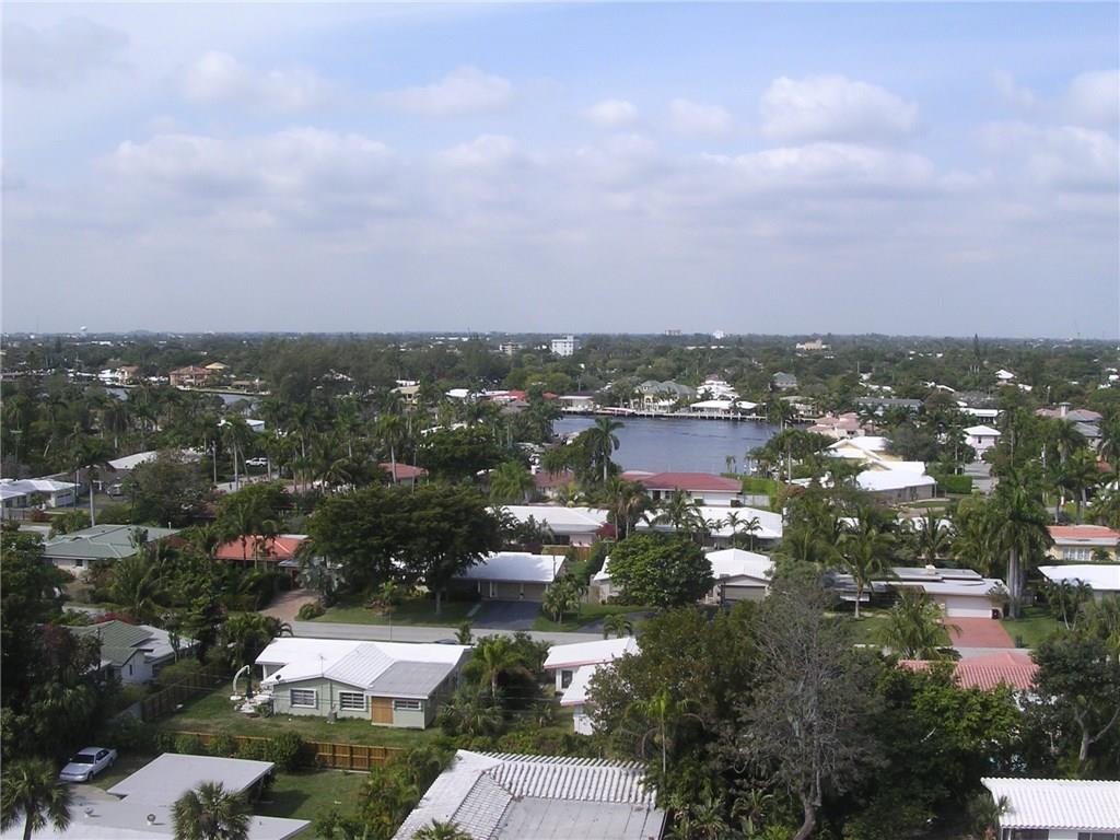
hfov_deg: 49.0
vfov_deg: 37.7
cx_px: 560
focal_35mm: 38
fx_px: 1229
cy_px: 420
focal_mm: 5.8
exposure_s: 1/284
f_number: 5.6
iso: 100
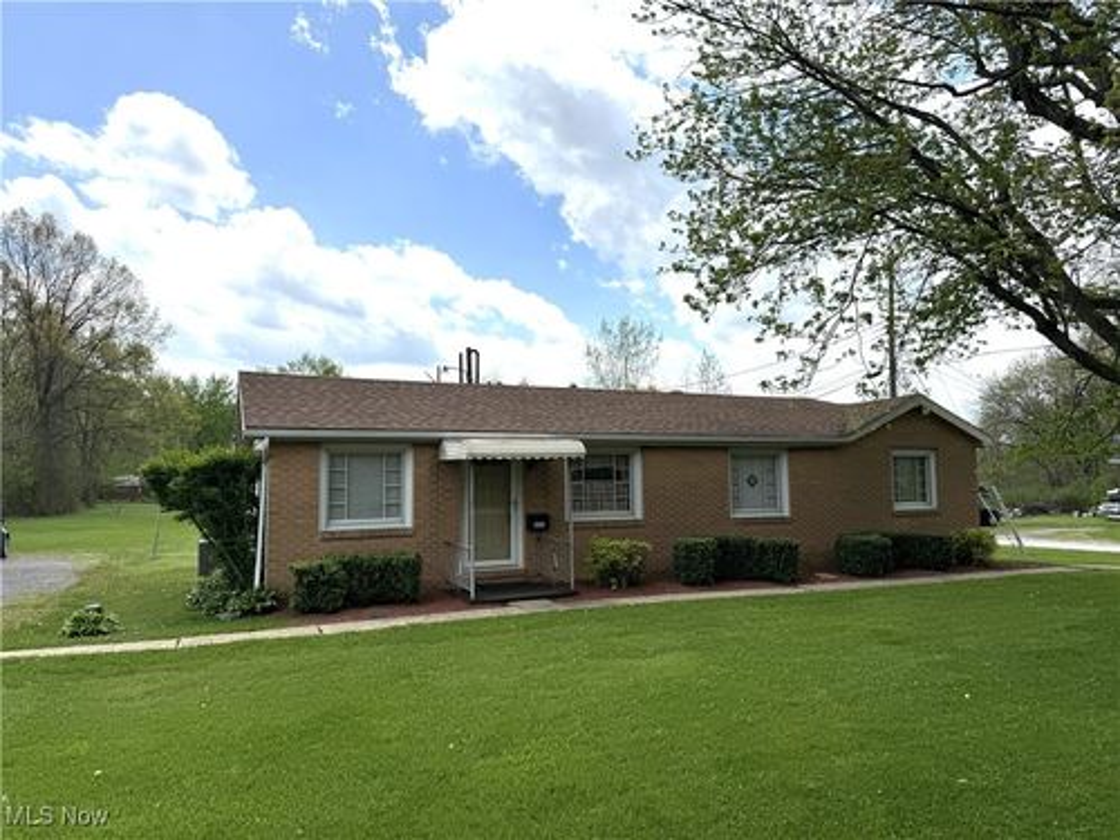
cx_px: 560
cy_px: 420
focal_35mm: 24
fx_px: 777
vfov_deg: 56.8
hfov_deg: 71.6
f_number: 1.78
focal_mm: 6.76
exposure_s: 1/8130
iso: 80
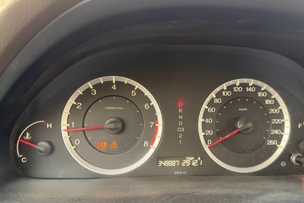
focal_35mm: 30
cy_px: 111
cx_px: 165
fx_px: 254
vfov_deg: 43.6
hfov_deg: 61.8
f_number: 1.78
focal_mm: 6.76
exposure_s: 1/60
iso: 500
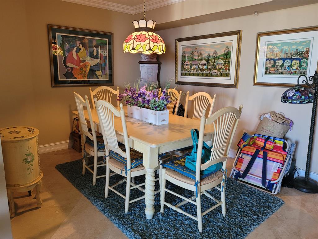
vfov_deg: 53.1
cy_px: 120
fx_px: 239
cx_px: 159
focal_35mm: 26
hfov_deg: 67.3
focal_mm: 5.4
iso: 250
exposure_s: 1/40
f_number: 1.8
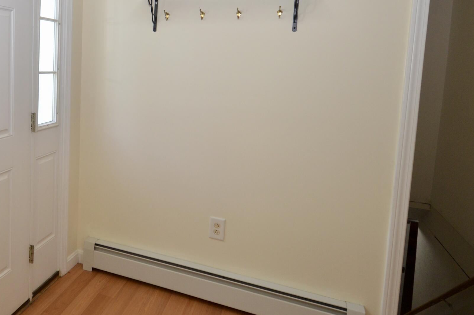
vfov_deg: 45.2
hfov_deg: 59.5
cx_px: 84
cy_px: 91
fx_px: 368
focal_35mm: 28
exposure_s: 1/100
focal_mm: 10
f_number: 5
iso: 400
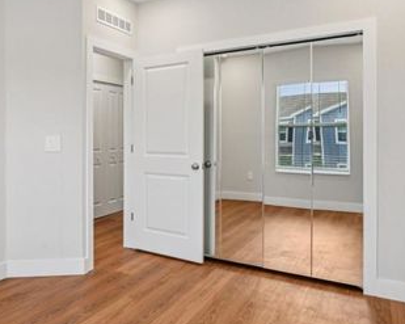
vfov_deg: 48.4
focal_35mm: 30
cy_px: 146
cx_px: 77
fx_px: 359
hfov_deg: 54.4
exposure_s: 1/20
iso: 400
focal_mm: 14
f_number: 8
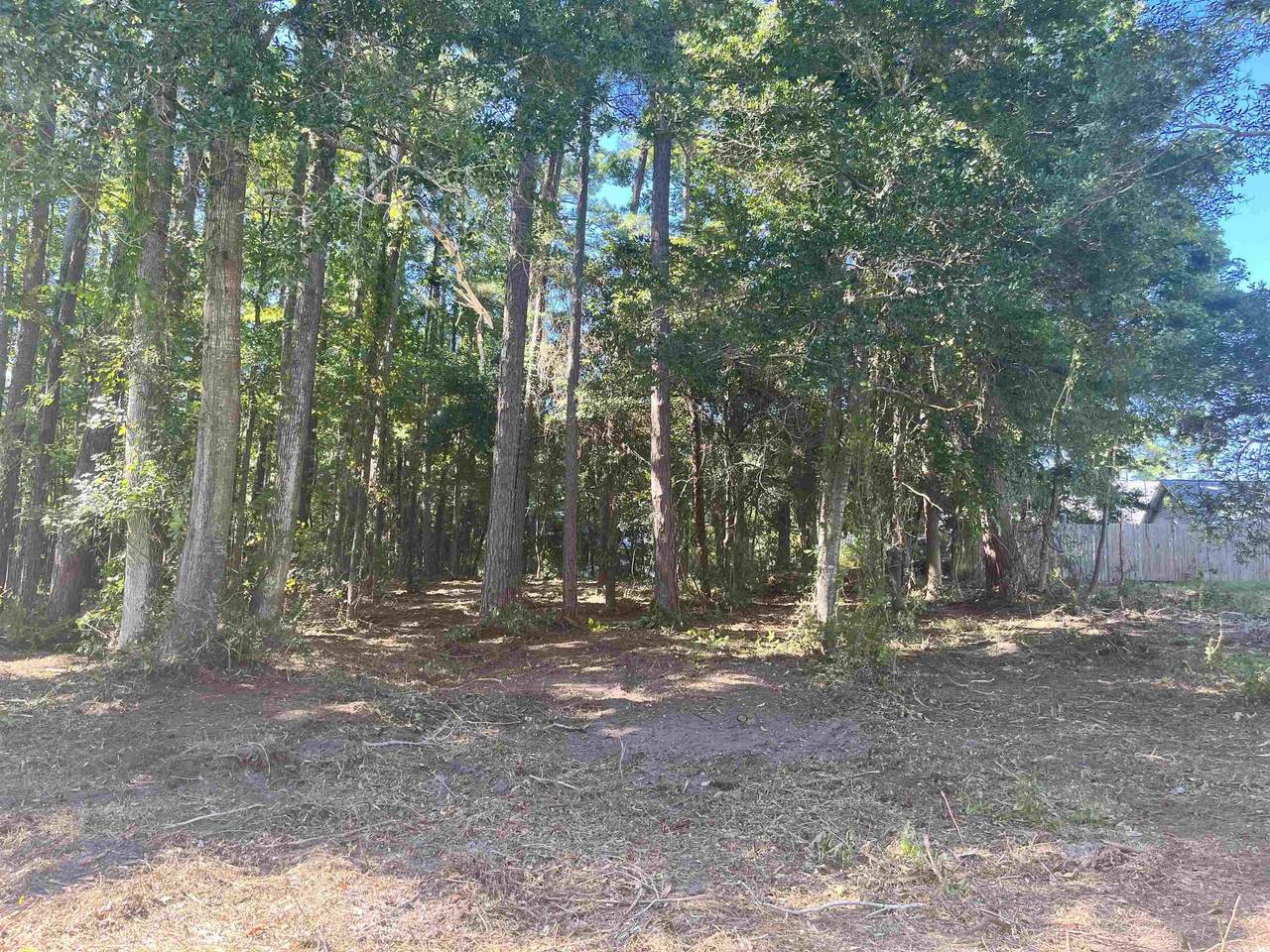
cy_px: 476
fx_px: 954
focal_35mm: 26
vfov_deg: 53.1
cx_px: 635
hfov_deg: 67.3
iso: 50
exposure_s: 1/172
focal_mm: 5.1
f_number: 1.6
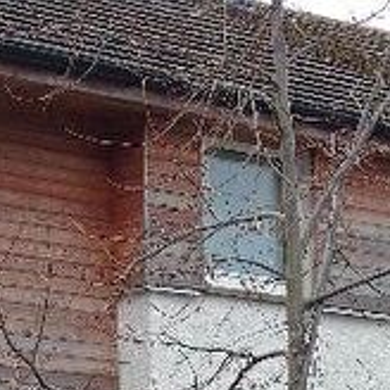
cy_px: 622
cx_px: 176
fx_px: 2600
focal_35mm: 204
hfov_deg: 8.6
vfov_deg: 8.4
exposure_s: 1/50
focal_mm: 9.6
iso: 80
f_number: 4.3
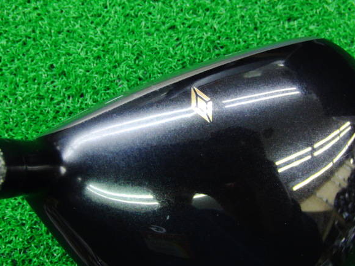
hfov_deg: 45.8
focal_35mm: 41
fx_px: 420
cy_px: 138
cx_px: 166
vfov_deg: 35.1
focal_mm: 6.42
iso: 400
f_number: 3.6
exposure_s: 1/25
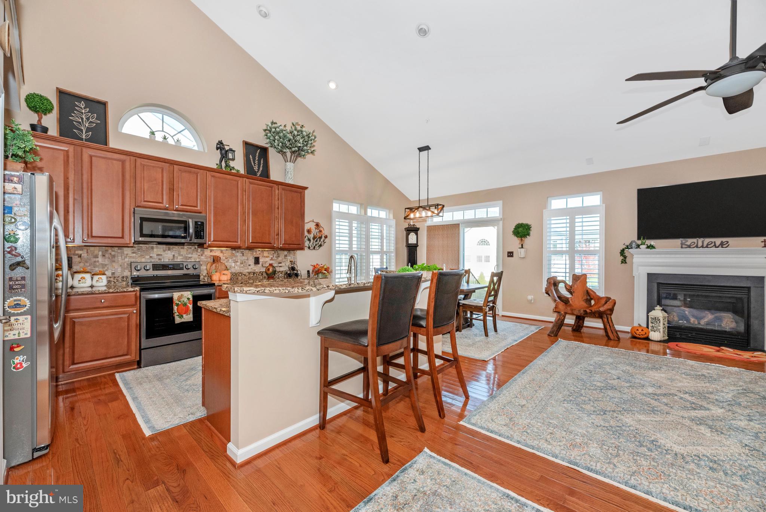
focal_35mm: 14
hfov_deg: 104.2
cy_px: 256
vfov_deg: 81.3
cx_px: 383
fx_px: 298
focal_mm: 14
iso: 640
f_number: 7.1
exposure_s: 1/125
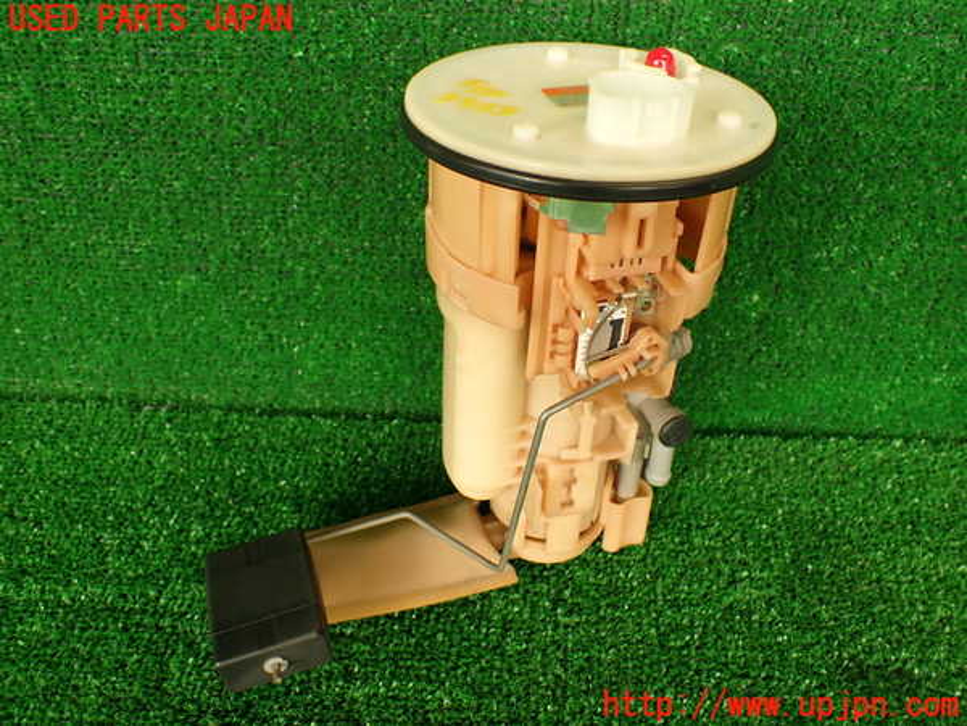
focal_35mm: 32
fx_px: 894
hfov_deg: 56.8
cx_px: 484
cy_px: 363
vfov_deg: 44.2
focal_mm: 5.79
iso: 125
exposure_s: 1/60
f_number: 2.4
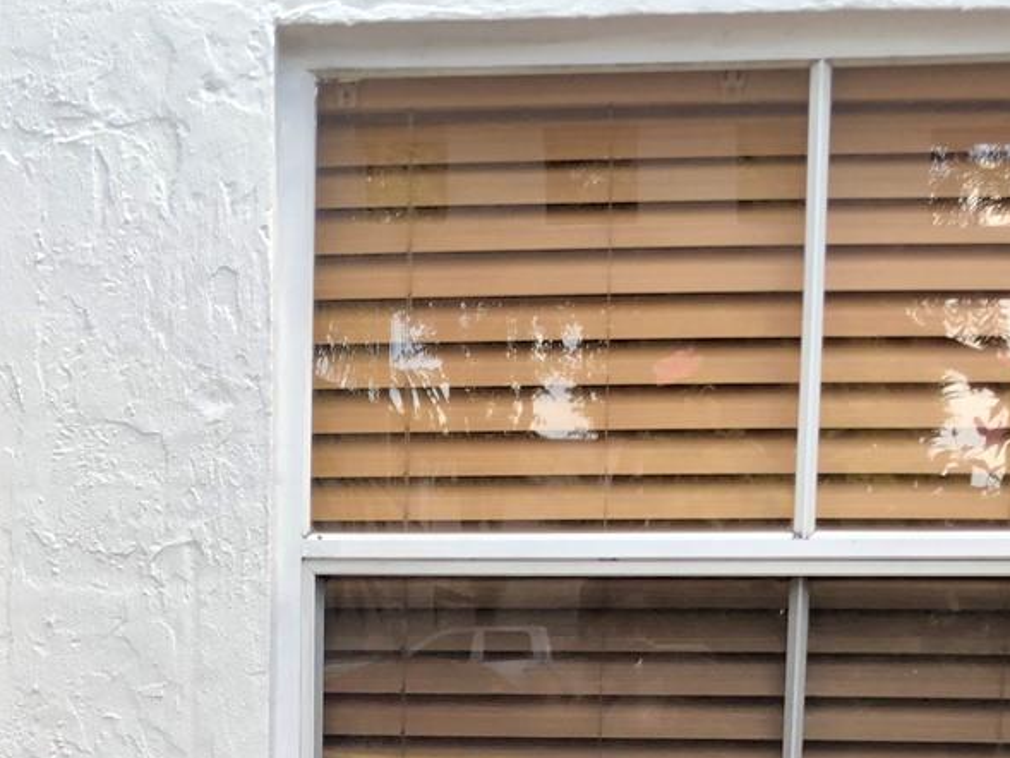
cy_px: 924
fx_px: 2218
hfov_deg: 25.5
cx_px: 341
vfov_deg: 18.3
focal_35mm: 76
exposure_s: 1/120
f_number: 1.8
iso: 40
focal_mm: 3.99
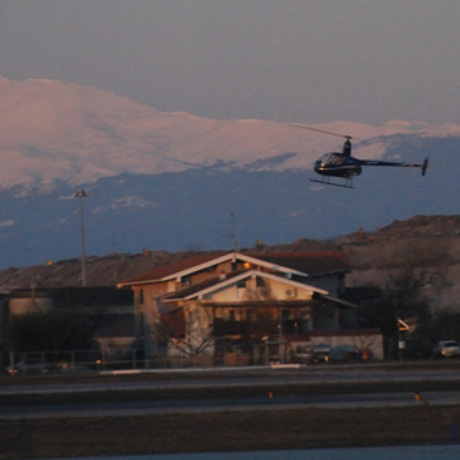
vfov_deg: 3.0
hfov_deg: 3.0
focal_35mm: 578
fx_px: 8690
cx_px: 307
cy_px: 155
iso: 1600
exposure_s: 1/250
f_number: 5.6
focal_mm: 200
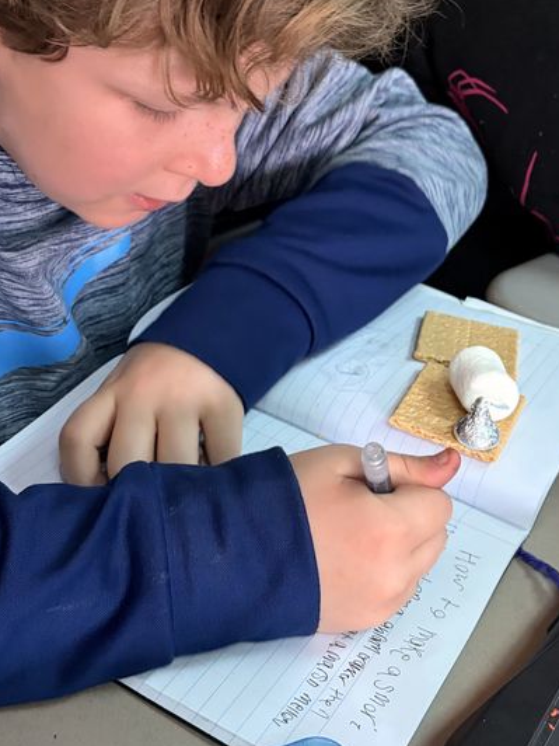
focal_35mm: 50
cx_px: 242
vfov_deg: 37.7
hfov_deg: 29.1
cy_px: 237
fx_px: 1077
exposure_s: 1/60
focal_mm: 5.96
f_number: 1.6
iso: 400
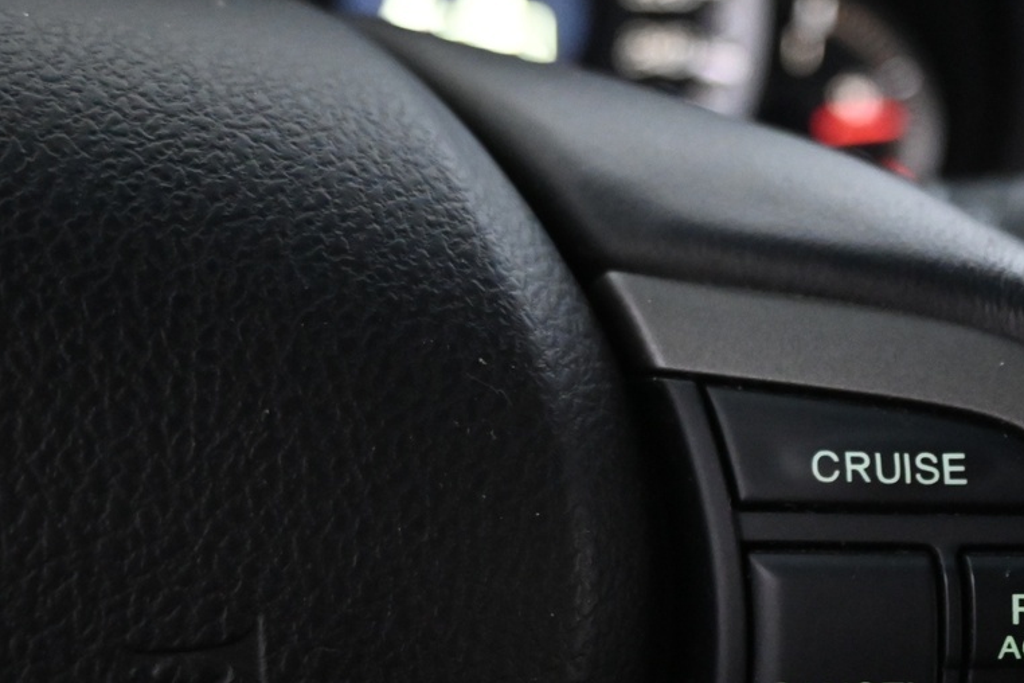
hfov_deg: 28.6
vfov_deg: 19.6
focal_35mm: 69
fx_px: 1949
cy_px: 581
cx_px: 873
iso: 4000
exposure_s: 1/30
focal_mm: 21.5
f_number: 4
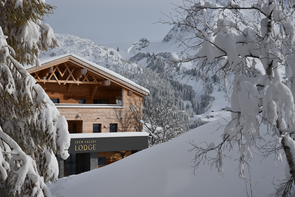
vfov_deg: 20.6
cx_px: 148
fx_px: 541
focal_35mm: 66
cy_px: 98
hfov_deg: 30.5
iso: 100
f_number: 6.3
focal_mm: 66
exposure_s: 1/640
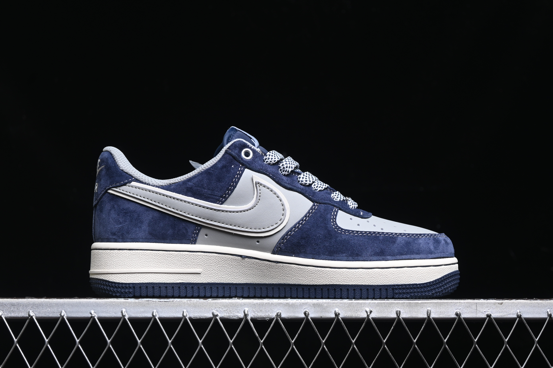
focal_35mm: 75
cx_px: 276
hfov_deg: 27.0
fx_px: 1152
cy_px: 184
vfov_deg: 18.2
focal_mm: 50
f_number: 6.3
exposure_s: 1/60
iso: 160
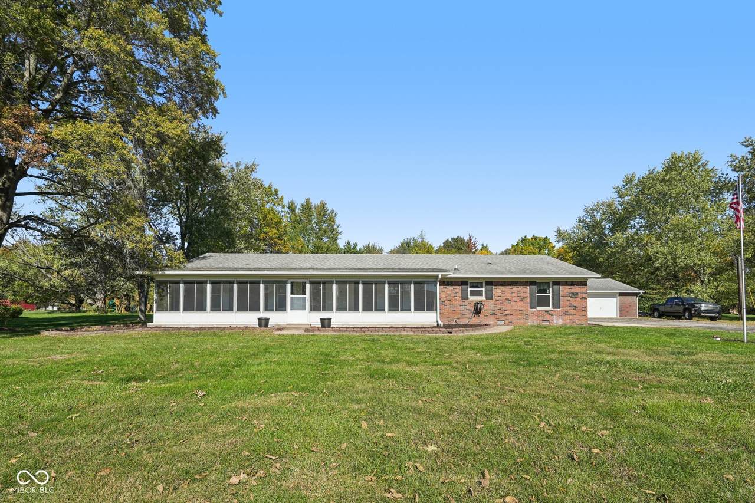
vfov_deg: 73.7
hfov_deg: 96.7
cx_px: 378
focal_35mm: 16
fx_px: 335
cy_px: 252
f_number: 8
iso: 100
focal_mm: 16
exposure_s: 1/320
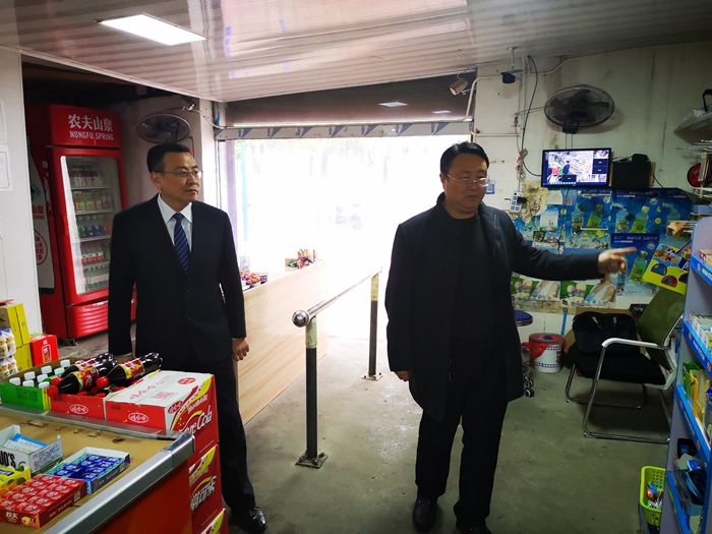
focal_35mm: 27
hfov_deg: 65.3
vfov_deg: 51.4
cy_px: 267
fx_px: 555
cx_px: 356
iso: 500
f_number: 1.8
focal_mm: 3.95
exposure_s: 1/100
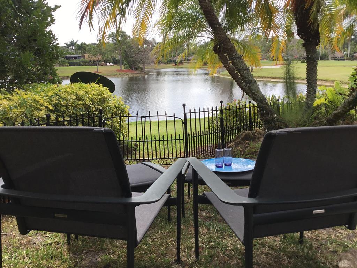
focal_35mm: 31
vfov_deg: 45.4
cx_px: 178
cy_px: 134
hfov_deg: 58.4
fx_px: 320
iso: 25
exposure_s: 1/458
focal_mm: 3.3
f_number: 2.4
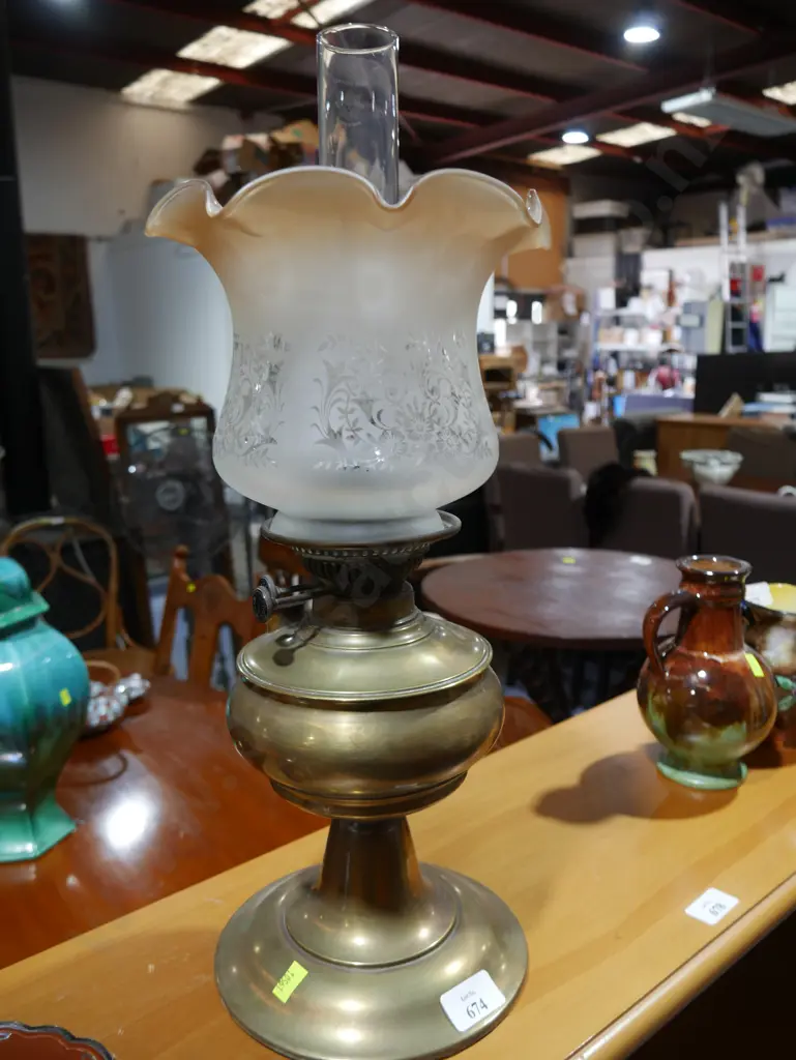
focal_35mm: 28
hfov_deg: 49.8
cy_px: 530
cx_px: 398
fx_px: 858
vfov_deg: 63.4
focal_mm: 14
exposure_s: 1/60
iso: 250
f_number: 3.5
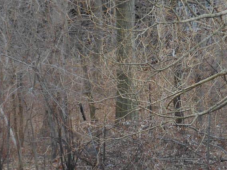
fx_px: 1868
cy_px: 199
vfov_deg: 5.2
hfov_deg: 7.0
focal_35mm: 285
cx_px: 102
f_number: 5.4
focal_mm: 18.3
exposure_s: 1/50
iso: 80
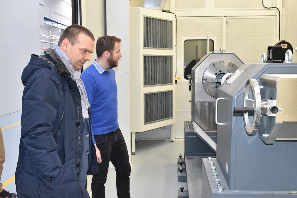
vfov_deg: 36.9
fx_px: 297
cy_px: 99
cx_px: 148
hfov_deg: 53.1
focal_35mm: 36
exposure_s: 1/60
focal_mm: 24
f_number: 8
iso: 1100
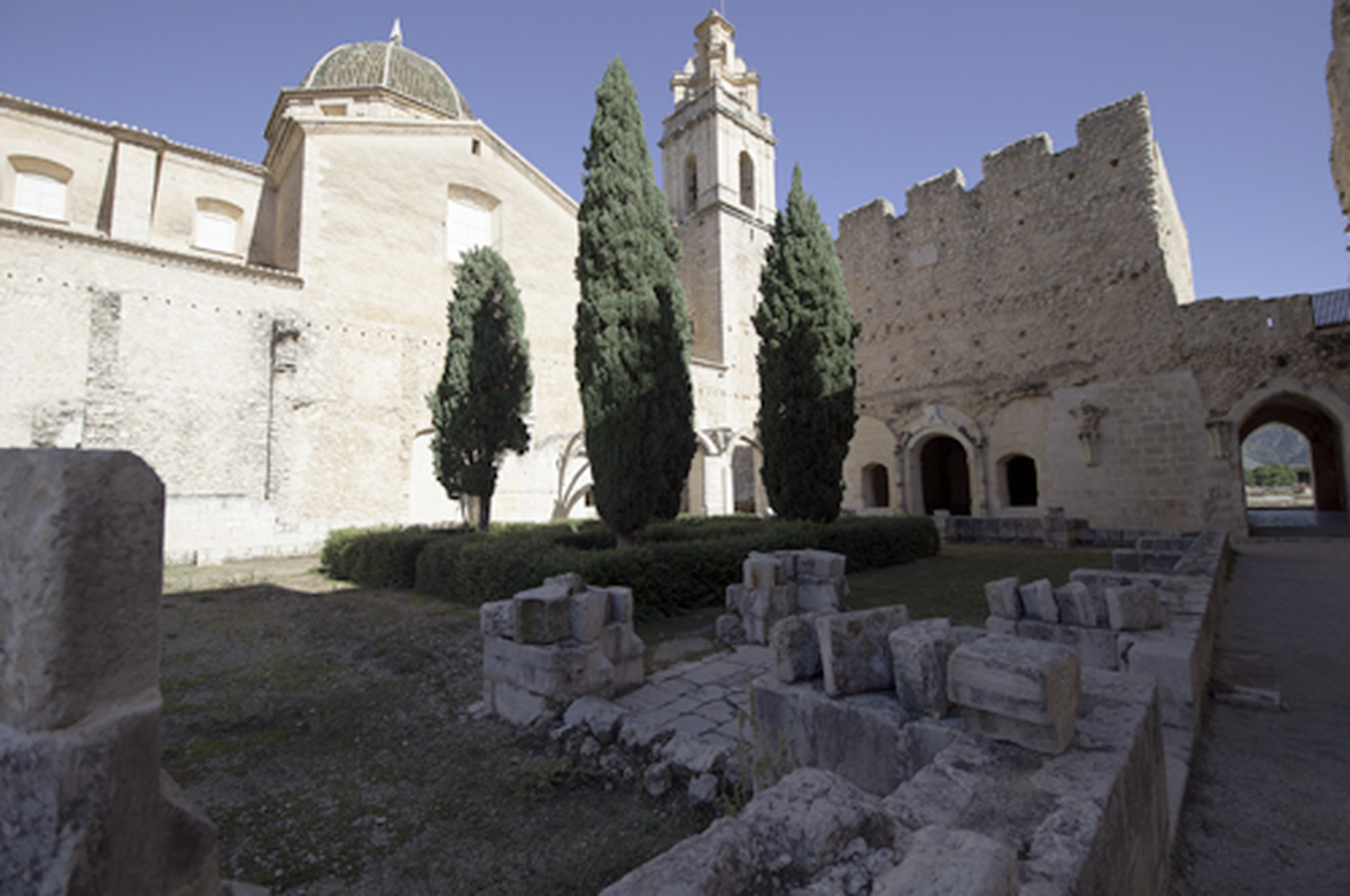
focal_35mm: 15
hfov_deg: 100.5
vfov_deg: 77.2
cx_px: 675
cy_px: 448
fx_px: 562
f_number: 3.5
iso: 200
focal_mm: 10
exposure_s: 1/2000
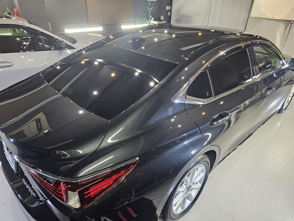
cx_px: 147
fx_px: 195
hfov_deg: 73.9
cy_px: 110
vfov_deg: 58.9
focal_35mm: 23
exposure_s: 1/100
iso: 500
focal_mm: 6.3
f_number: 1.7
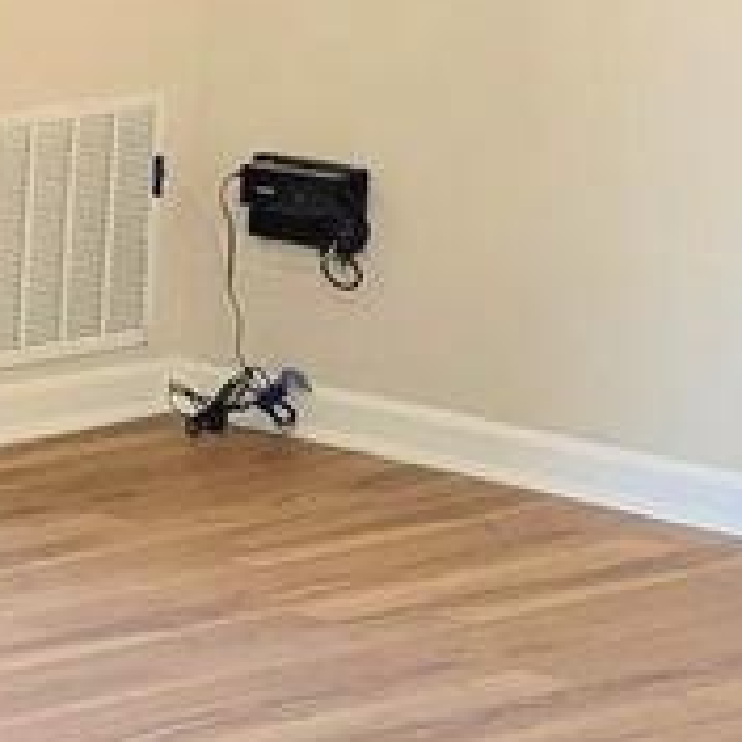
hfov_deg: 8.5
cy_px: 514
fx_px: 4220
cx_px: -1471
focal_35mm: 174
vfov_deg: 10.0
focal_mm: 6.81
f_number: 1.85
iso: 41
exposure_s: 1/60
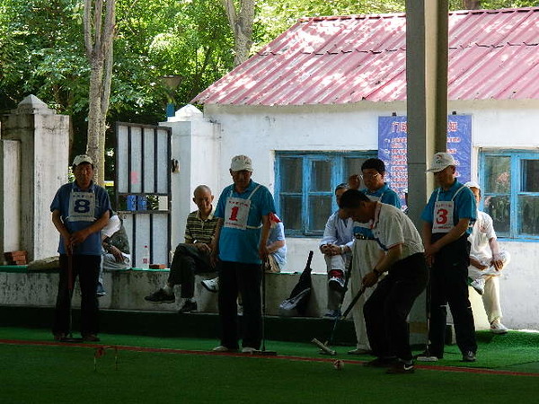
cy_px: 202
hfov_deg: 13.2
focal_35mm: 150
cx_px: 270
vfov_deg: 9.9
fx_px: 2336
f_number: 4.9
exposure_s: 1/80
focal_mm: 27
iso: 280
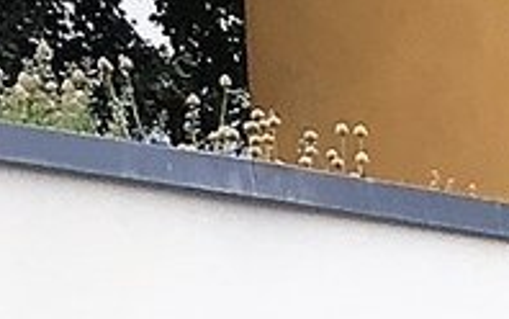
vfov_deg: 6.7
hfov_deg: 9.4
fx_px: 2582
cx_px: 1409
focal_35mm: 186
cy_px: 743
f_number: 2.2
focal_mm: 4.15
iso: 25
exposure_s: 1/279
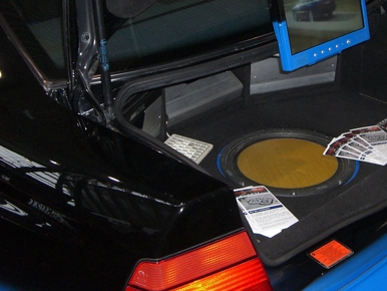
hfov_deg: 30.3
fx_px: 705
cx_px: 281
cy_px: 105
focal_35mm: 63
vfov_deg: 23.2
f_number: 2.7
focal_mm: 6.2
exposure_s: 1/60
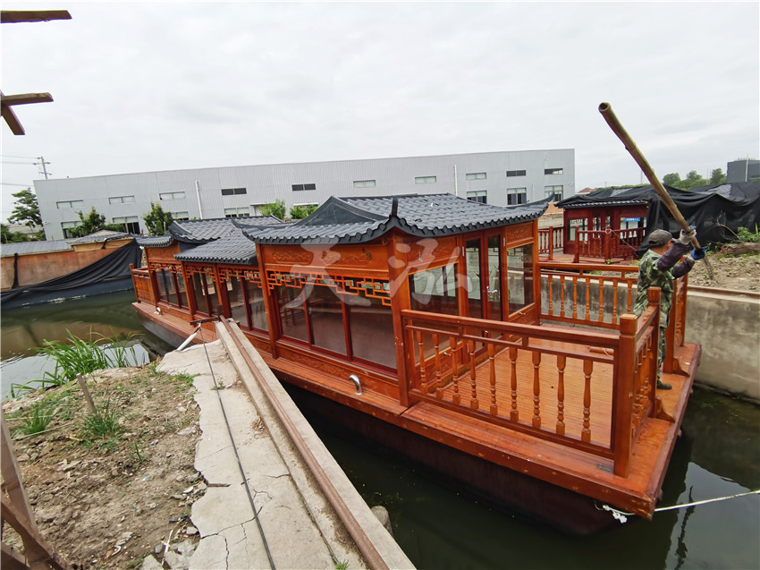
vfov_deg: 74.7
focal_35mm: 17
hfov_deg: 91.0
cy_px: 285
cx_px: 380
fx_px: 373
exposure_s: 1/1088
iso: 50
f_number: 2.2
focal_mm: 2.26
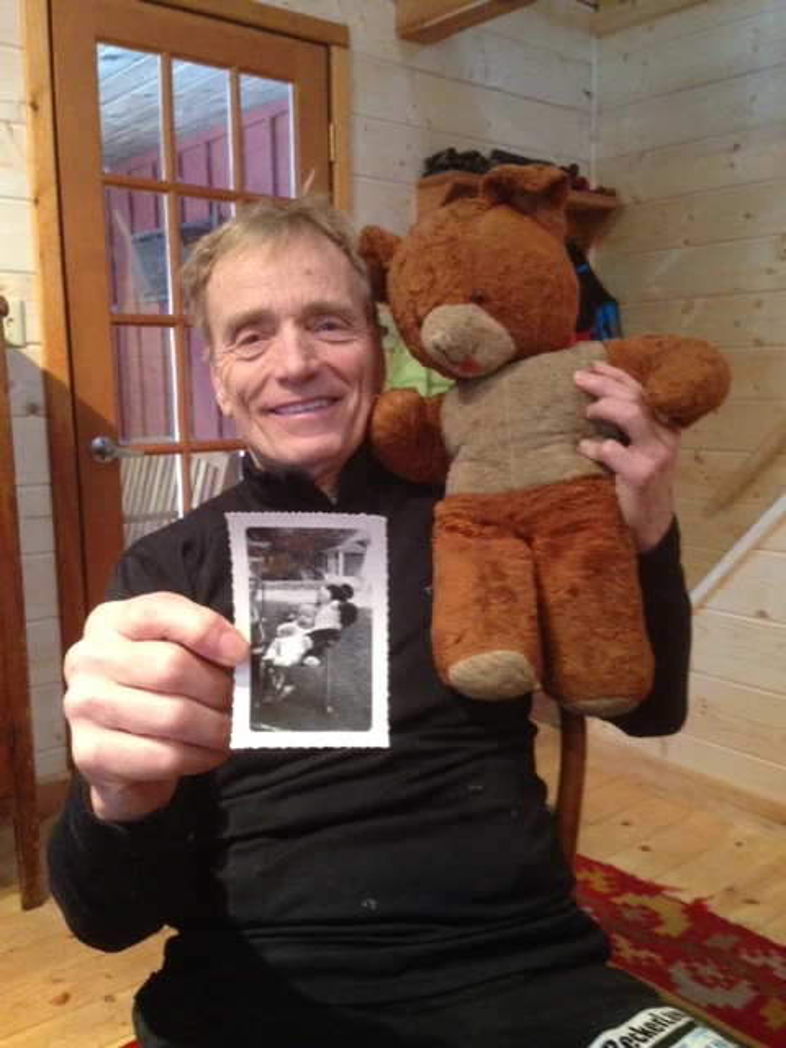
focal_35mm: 33
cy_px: 524
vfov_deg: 55.4
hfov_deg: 42.9
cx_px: 393
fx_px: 999
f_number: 2.4
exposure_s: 1/17
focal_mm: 4.12
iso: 400
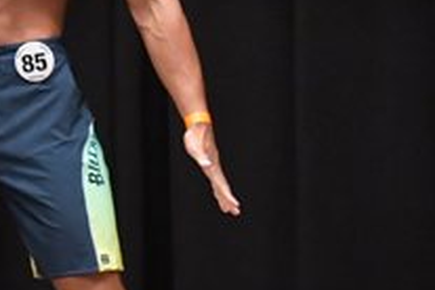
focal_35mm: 811
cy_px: 147
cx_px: 24
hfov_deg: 2.5
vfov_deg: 1.7
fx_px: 9799
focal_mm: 145
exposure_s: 1/400
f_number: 5.6
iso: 6400
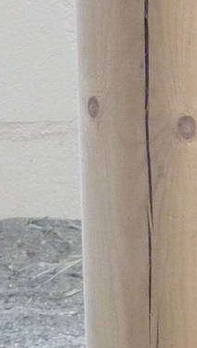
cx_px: 559
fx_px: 3882
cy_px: 557
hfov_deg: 2.9
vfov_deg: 5.1
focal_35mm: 419
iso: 400
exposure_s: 1/60
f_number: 4.3
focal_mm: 14.7
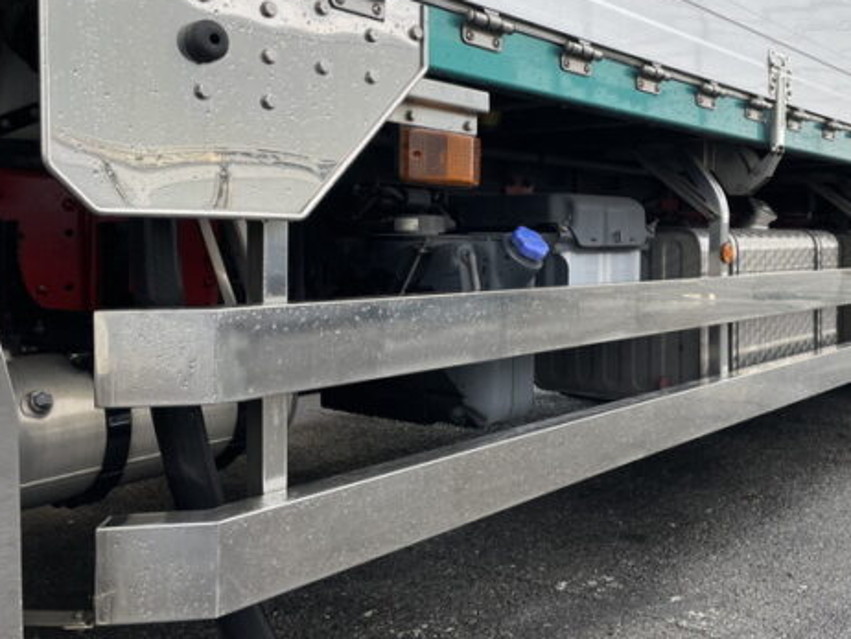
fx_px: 885
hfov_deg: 50.7
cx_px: 542
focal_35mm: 36
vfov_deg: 39.6
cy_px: 271
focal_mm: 4.2
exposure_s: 1/321
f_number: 1.6
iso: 32
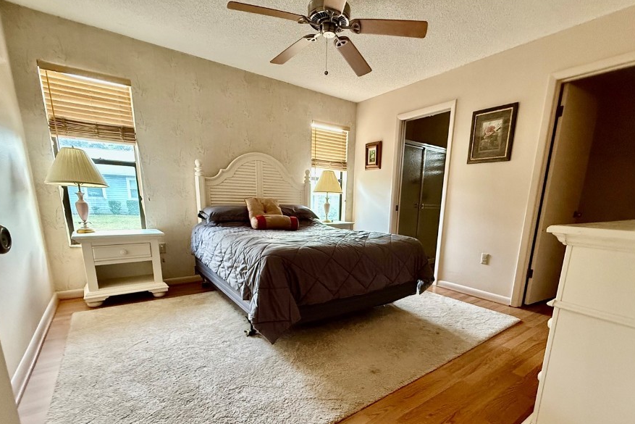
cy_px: 270
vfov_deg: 69.1
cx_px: 342
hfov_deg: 93.1
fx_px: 300
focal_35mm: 17
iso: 800
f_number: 2.2
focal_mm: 2.22
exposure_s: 1/60
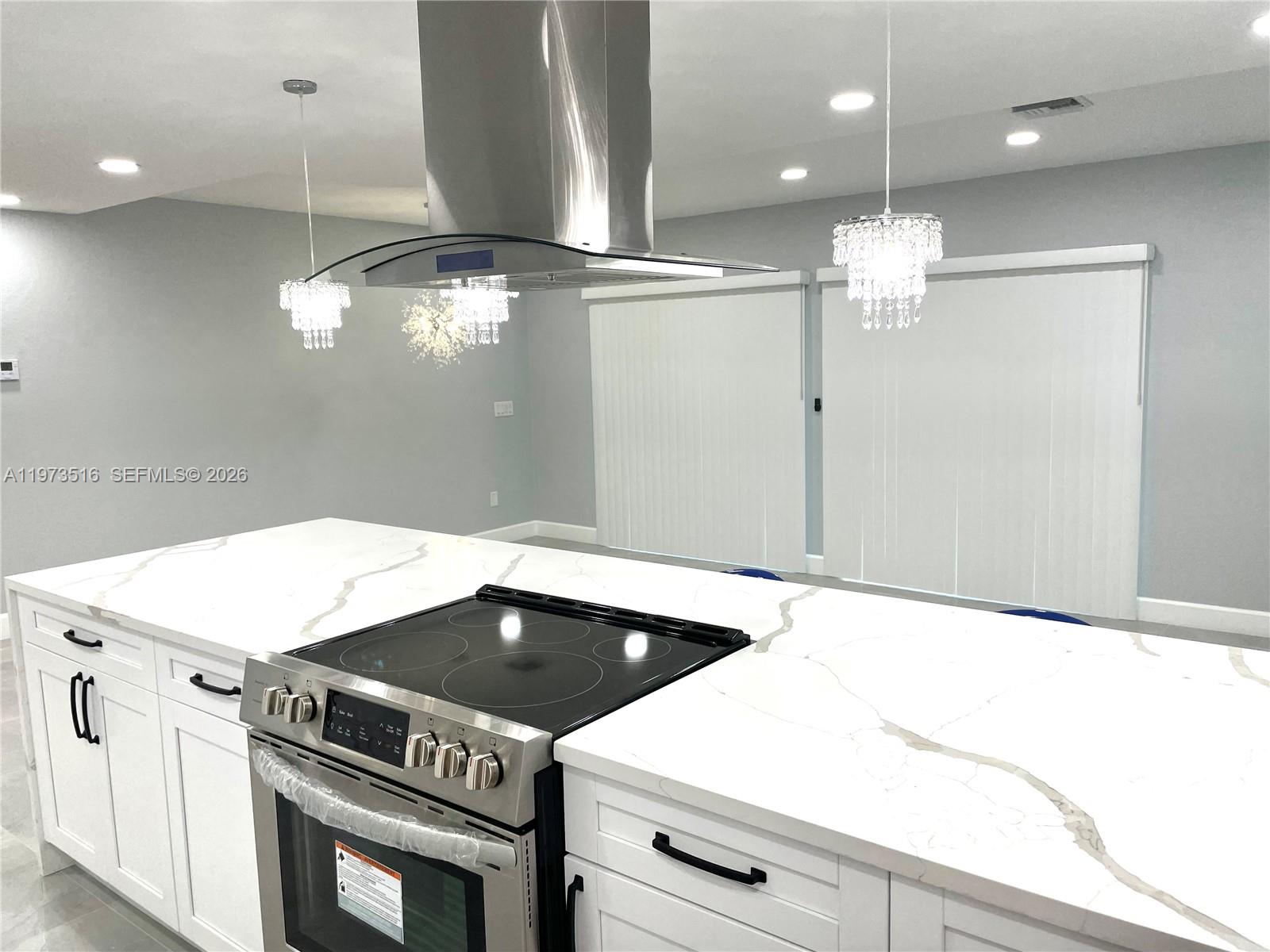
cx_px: 635
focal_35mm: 26
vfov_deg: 53.1
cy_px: 476
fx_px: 954
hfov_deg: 67.3
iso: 40
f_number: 1.6
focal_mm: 4.2
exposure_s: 1/120
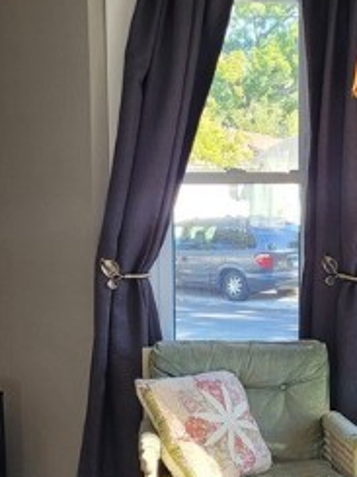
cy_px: 287
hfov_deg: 17.9
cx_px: 279
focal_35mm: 82
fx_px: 1128
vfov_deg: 23.8
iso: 125
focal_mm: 5.4
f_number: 1.8
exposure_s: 1/120
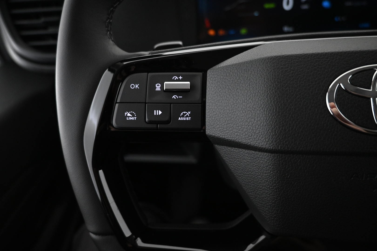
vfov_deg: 53.1
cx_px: 188
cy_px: 126
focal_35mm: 24
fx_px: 251
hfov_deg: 73.7
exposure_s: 1/30
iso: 1600
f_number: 3.5
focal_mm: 16
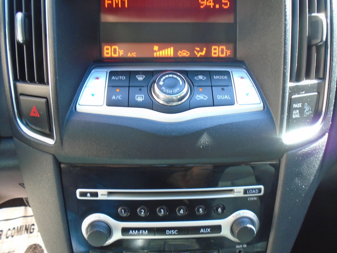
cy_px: 135
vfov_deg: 49.7
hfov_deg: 63.4
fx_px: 273
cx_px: 170
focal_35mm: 28
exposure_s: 1/30
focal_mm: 4.6
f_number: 3.2
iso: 250
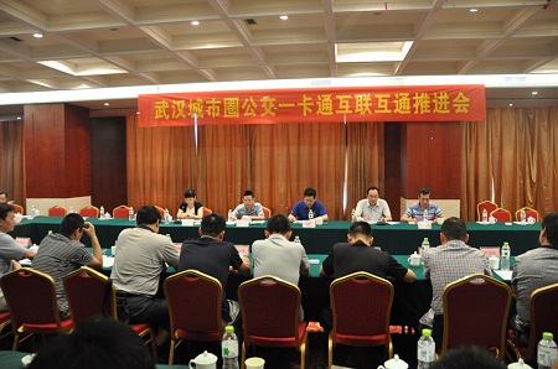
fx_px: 418
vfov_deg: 47.7
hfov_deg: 67.5
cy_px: 184
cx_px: 279
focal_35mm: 27
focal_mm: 18
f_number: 3.5
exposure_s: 1/30
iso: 1400
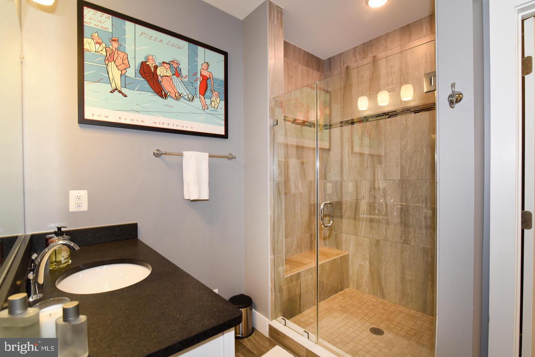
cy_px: 178
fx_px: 238
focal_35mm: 16
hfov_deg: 96.7
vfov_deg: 73.8
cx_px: 268
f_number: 6.3
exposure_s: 1/60
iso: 1250
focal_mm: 16
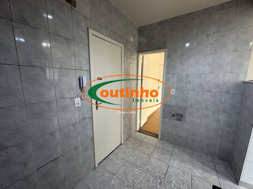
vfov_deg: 85.7
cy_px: 94
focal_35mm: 14
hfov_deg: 102.1
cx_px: 126
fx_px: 102
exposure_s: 1/60
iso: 160
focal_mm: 2.22
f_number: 2.2
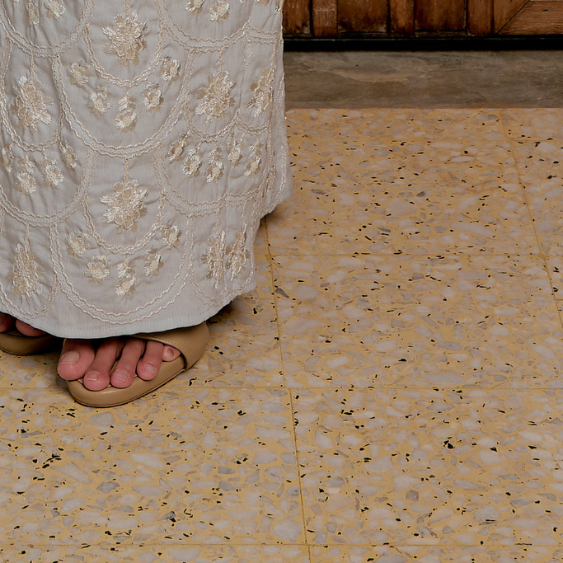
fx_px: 3496
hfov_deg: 9.2
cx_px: 71
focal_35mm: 190
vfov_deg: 8.0
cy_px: -1072
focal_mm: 38
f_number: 8
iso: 200
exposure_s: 1/125
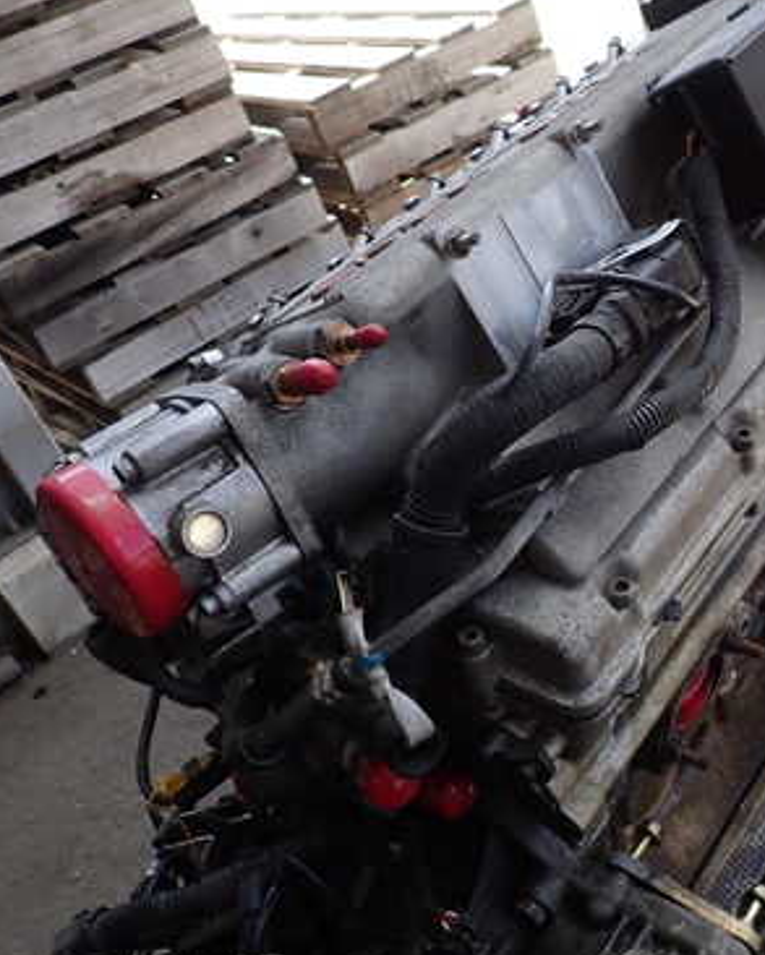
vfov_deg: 45.8
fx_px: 1132
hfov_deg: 35.9
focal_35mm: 40
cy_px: 493
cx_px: 629
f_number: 2.8
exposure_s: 1/250
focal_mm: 4.5
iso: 100
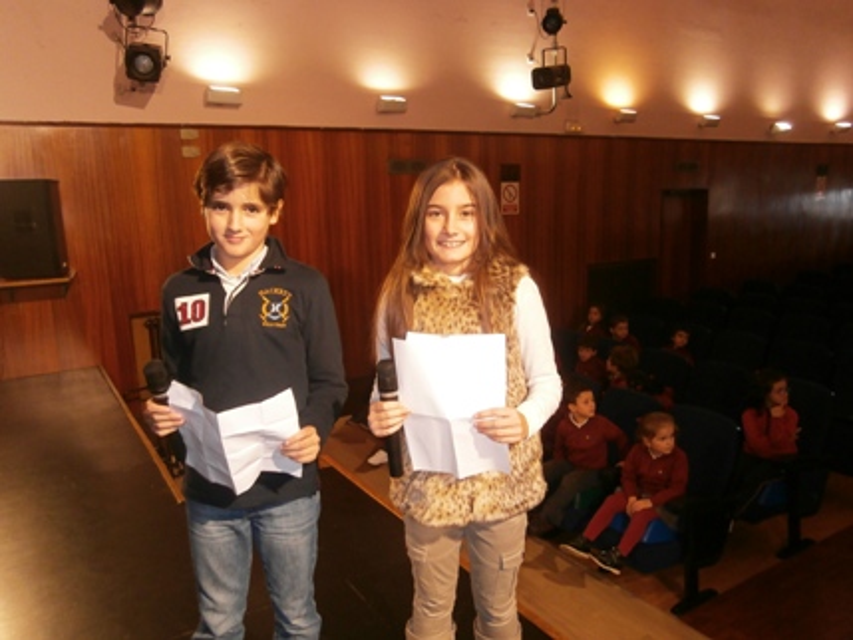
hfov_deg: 67.3
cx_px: 426
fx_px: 641
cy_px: 320
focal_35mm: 26
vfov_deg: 53.1
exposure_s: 1/30
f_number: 2.8
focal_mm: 4.7
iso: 200
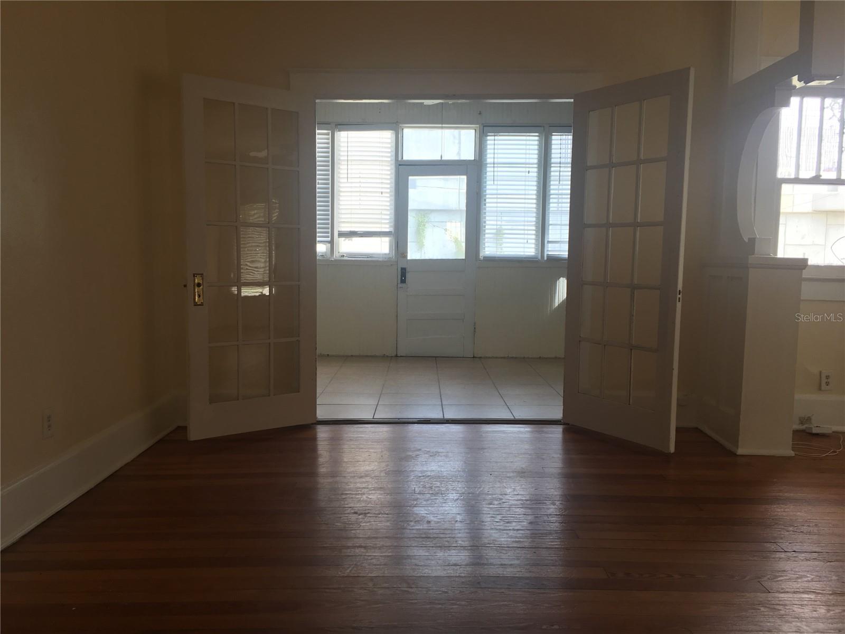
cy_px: 317
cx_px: 422
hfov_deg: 61.7
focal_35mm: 29
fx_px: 708
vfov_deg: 48.2
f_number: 2.2
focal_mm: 4.15
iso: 25
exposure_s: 1/60
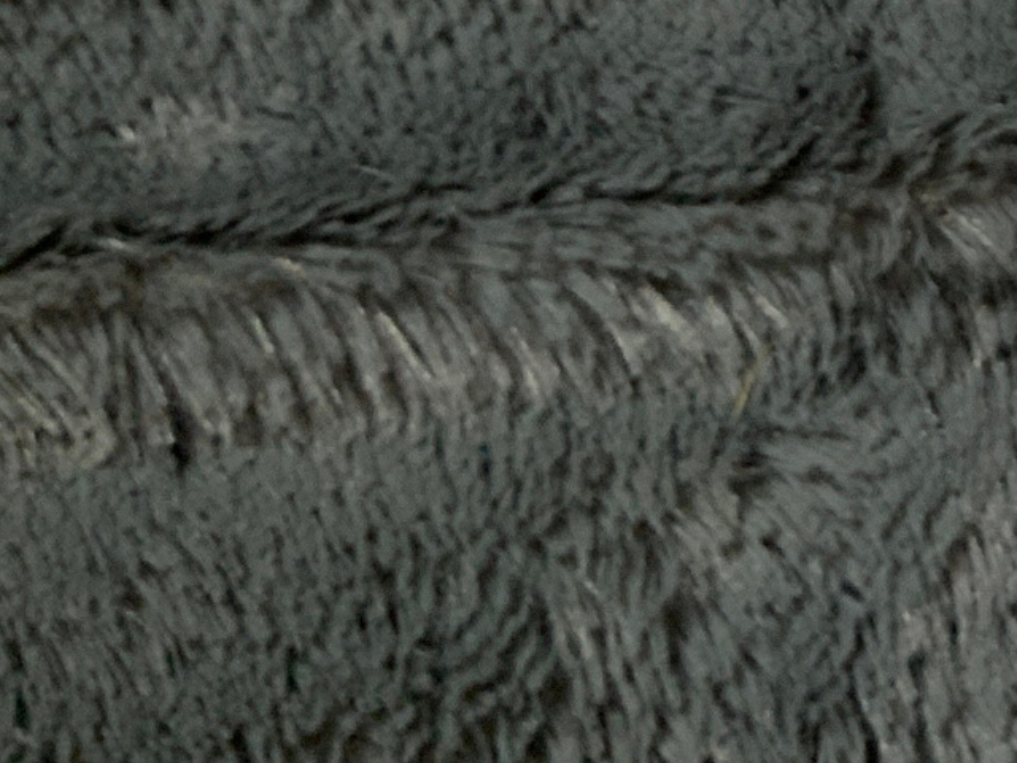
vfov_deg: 11.6
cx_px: 1753
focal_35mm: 116
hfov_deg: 15.0
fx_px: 3408
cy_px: -730
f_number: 1.8
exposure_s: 1/156
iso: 25
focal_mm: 3
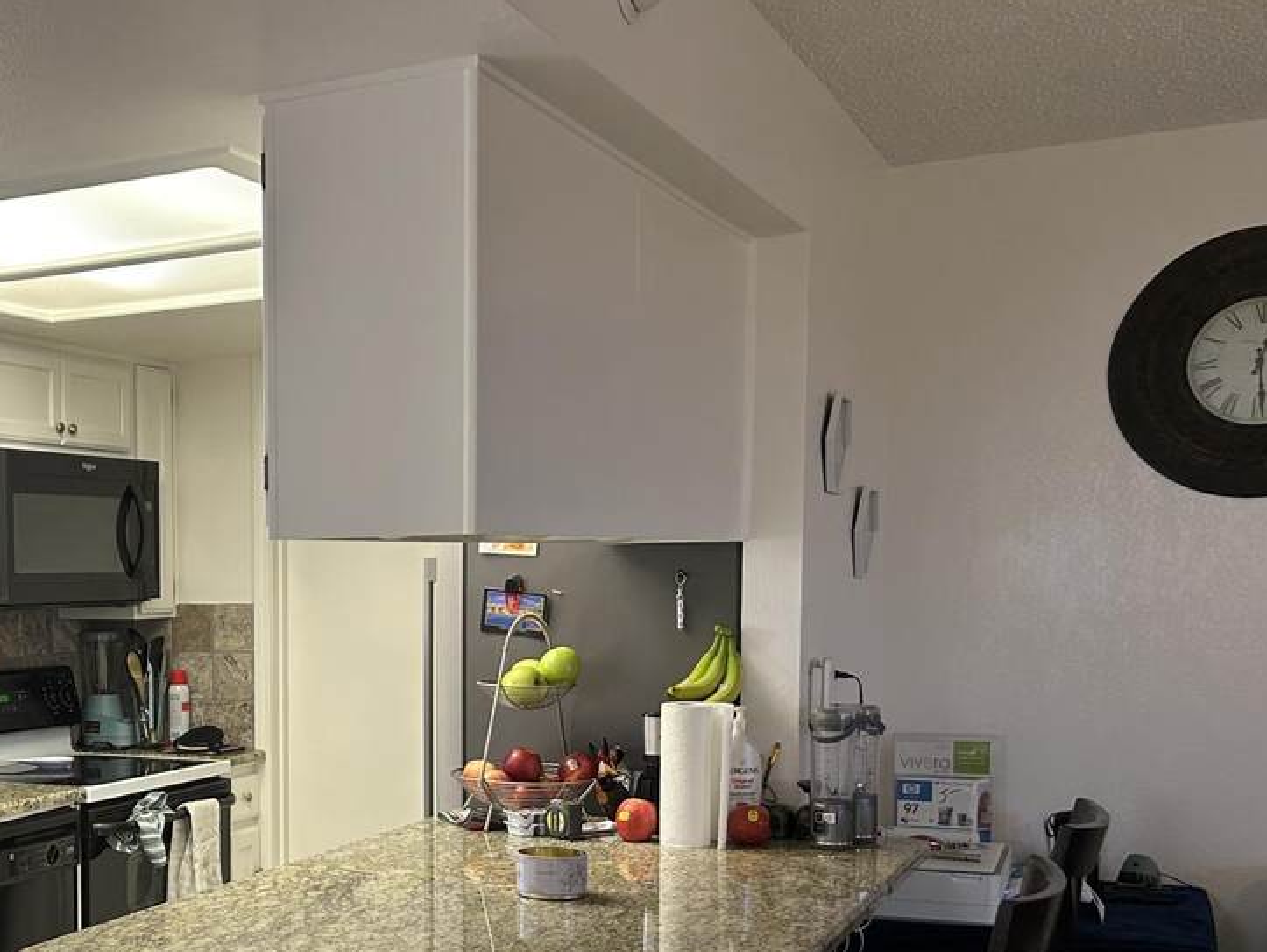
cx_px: 210
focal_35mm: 46
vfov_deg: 30.9
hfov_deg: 39.2
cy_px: 740
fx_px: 1685
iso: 125
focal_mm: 5.7
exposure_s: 1/120
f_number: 1.5
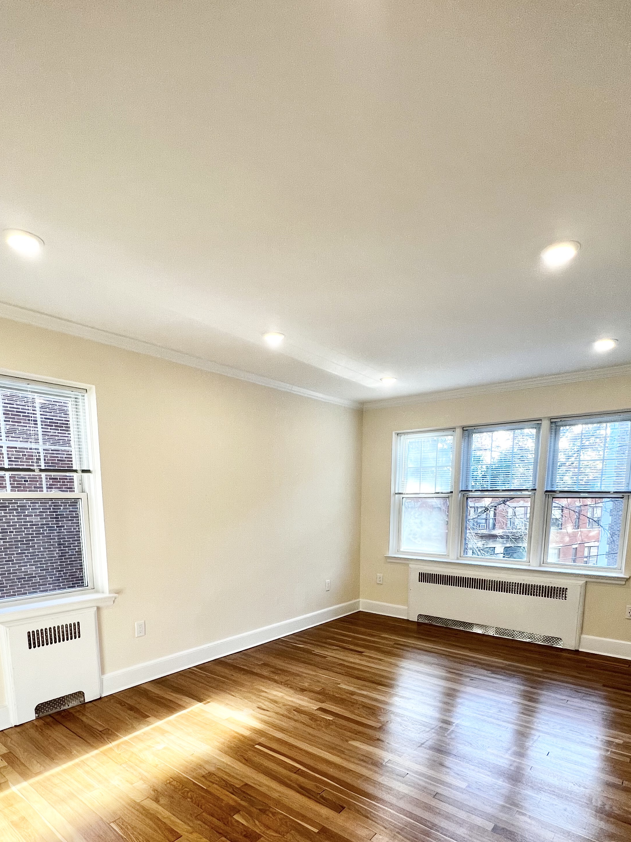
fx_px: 437
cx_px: 309
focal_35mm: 18
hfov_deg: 71.6
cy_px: 574
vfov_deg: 84.2
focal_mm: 1.57
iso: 64
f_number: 1.8
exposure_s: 1/120
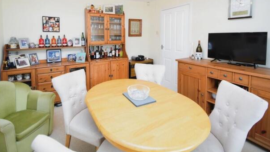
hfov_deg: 95.8
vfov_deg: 63.0
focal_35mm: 17
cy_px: 56
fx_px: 122
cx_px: 125
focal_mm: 10
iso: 800
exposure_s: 1/60
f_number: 4
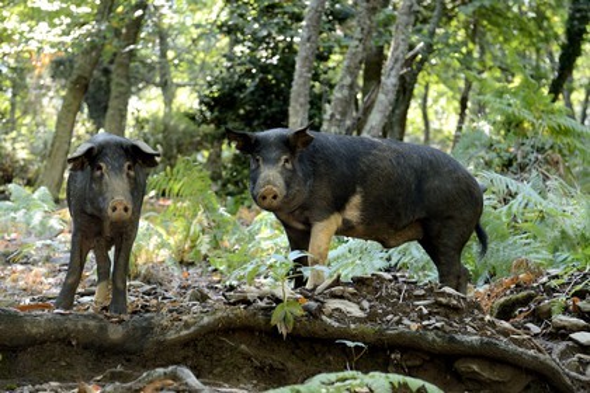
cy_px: 196
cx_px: 295
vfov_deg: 19.5
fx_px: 1147
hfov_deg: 28.8
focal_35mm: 70
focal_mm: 70
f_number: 3.2
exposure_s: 1/200
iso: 500
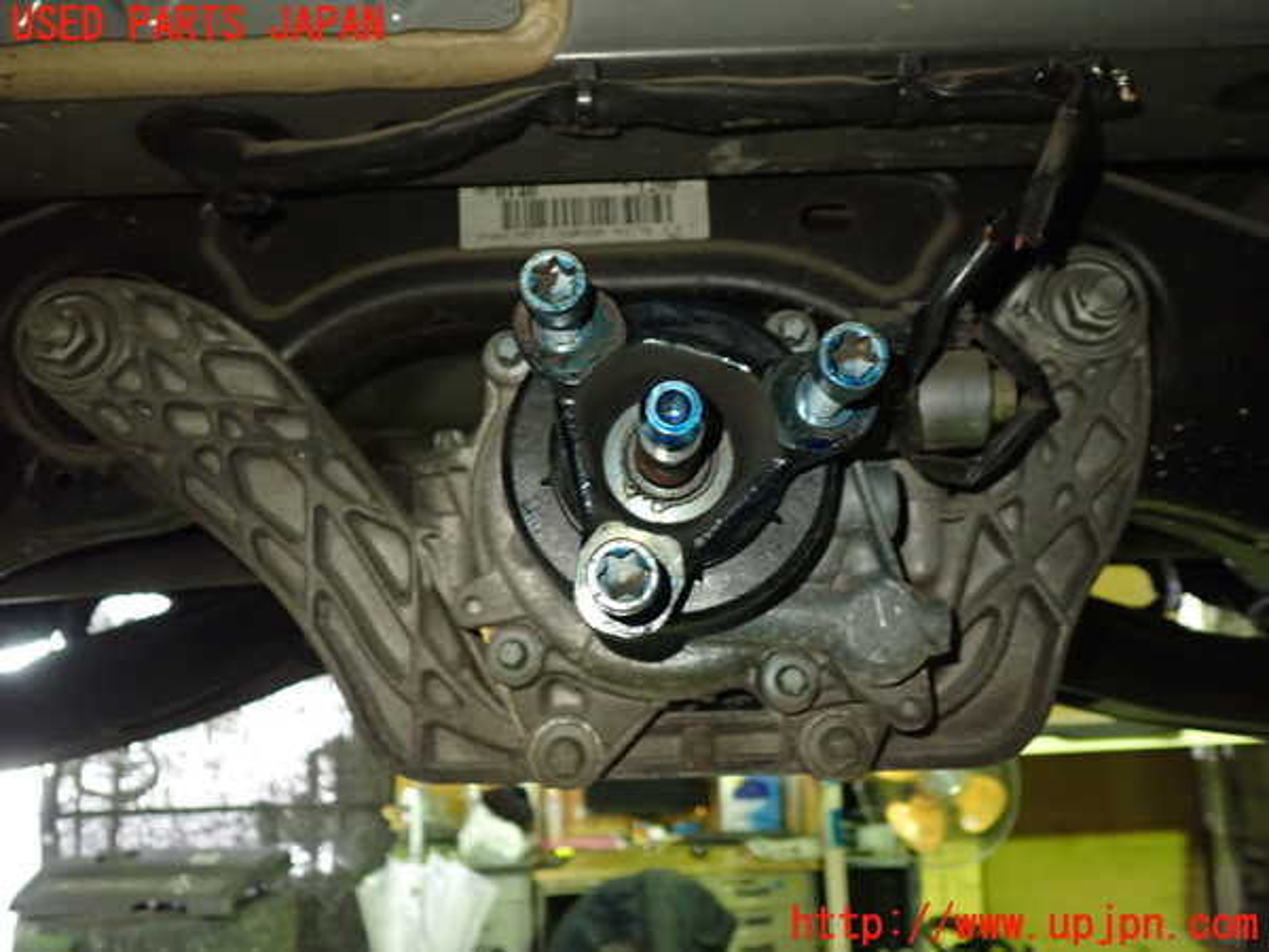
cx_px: 634
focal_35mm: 30
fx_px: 1100
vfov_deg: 46.8
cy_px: 476
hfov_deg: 60.0
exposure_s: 1/30
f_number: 2.3
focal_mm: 5.4
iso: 800
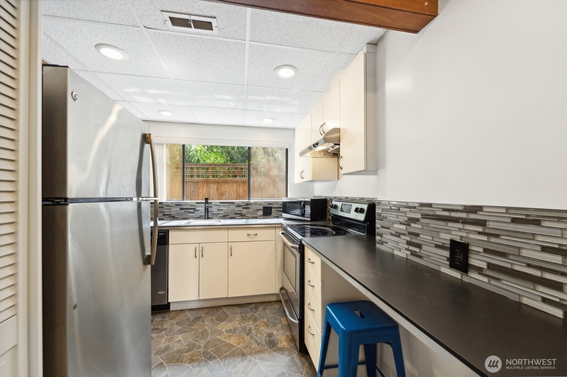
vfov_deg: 81.2
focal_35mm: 14
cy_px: 188
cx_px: 284
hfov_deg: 104.3
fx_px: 220
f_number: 8
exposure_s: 1/10
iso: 200
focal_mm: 14
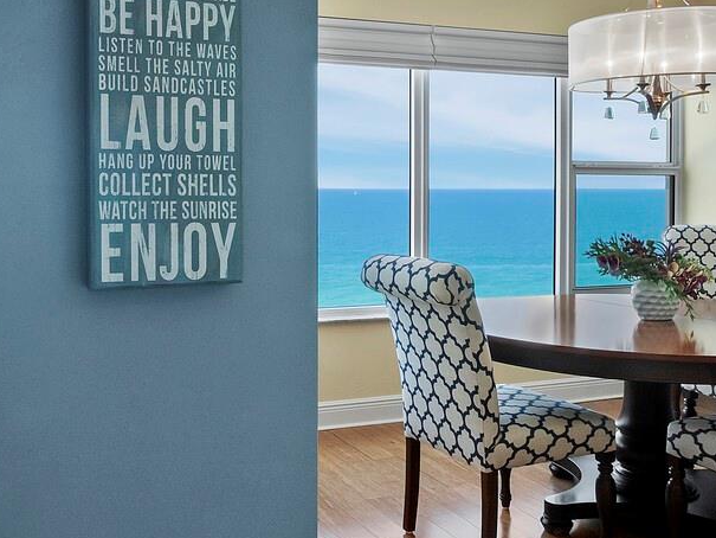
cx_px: 229
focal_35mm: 37
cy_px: 176
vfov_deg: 38.2
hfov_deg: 49.1
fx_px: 765
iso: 400
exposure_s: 1/20
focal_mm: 7
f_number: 11
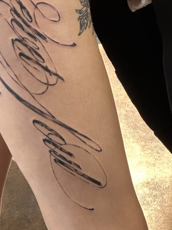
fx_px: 1060
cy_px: 52
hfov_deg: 9.3
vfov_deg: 12.3
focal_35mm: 160
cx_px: 46
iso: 160
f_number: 2.8
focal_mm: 9
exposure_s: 1/99
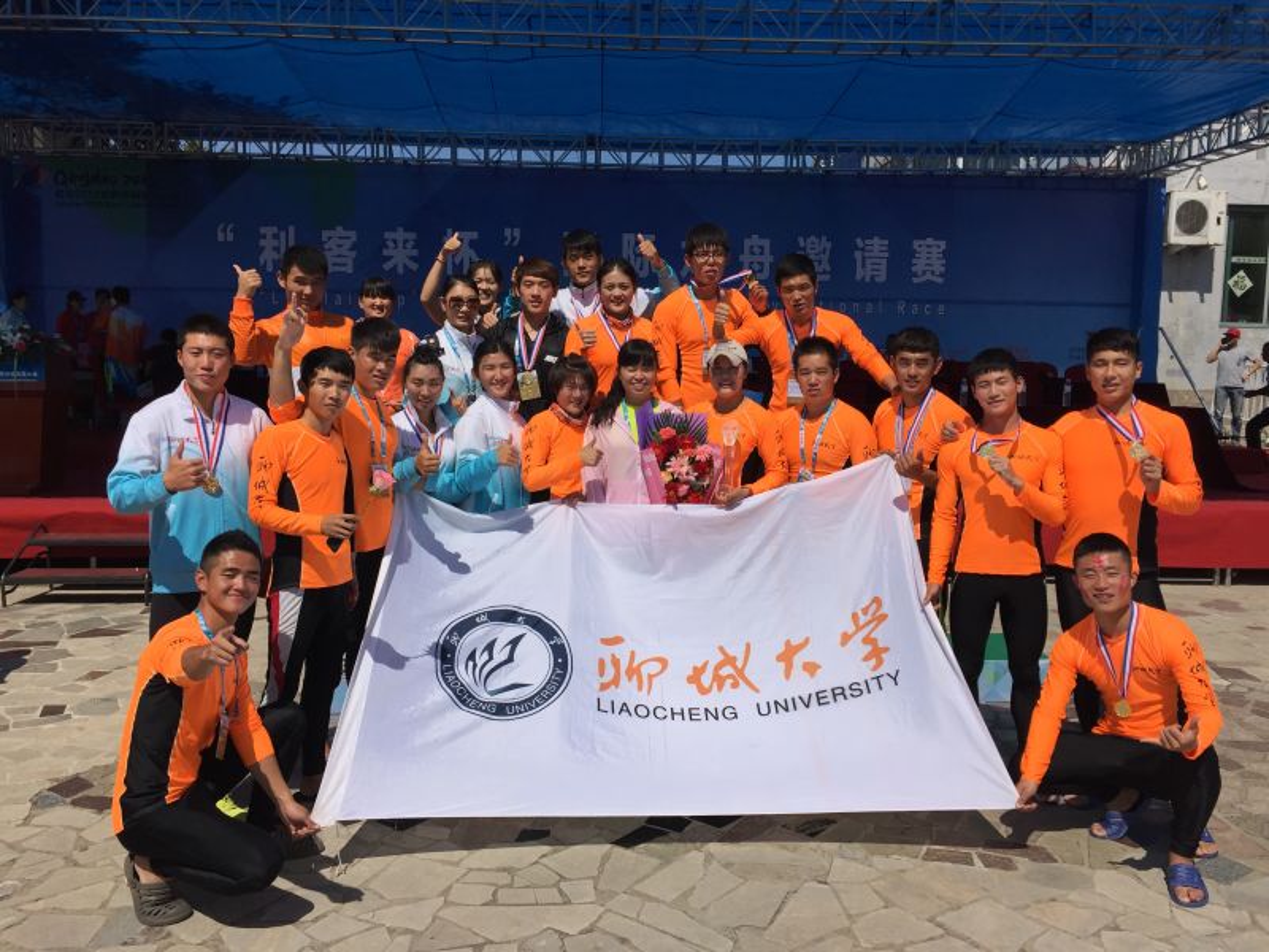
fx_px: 1063
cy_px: 476
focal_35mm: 29
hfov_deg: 61.7
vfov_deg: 48.2
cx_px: 634
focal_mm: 4.15
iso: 32
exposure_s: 1/5650
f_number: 2.2
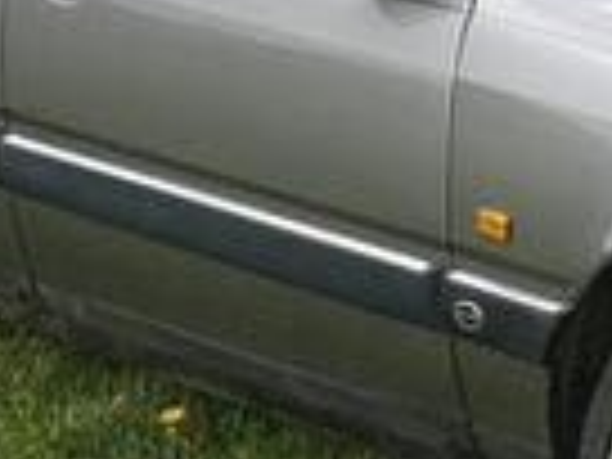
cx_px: 688
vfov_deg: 8.3
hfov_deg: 10.9
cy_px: 392
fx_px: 3165
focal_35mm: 179
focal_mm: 7.9
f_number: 2.8
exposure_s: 1/250
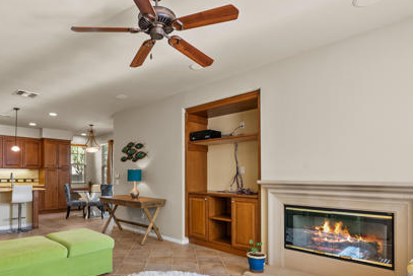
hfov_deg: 78.2
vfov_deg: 56.6
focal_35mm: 22
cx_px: 181
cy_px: 174
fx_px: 253
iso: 250
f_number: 9
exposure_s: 1/1.25
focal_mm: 14
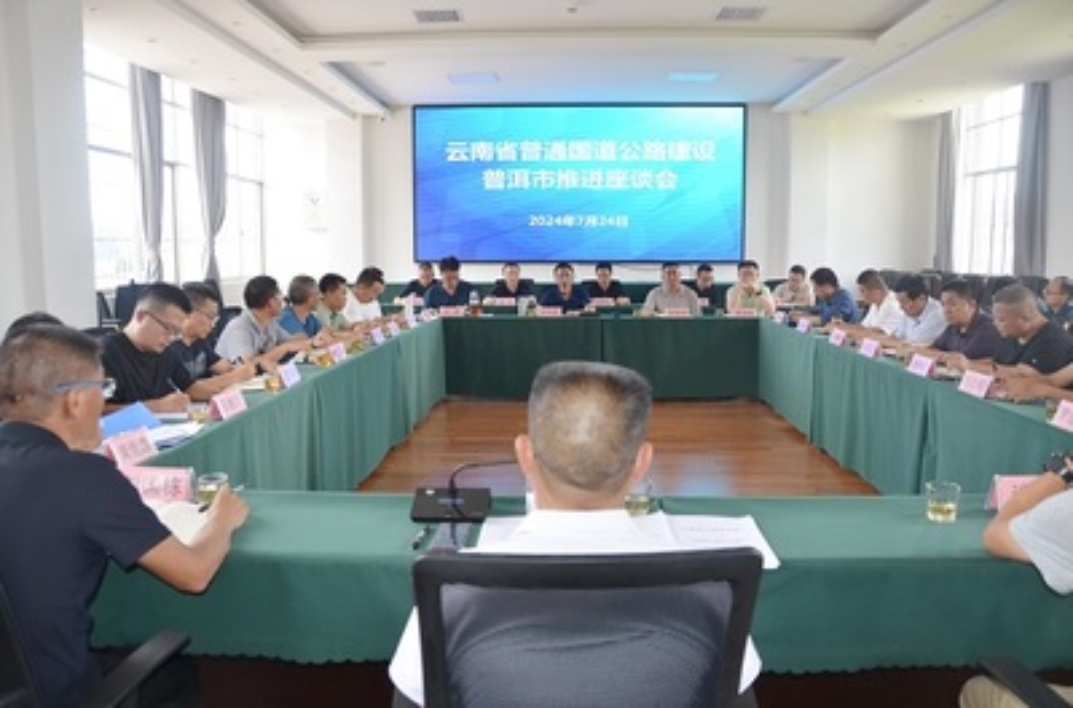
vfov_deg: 47.6
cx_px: 536
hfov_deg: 67.5
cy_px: 354
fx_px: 802
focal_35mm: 27
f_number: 3.5
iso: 280
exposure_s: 1/125
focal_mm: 18
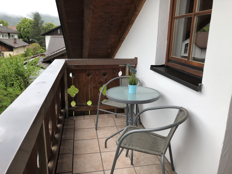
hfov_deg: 63.4
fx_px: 188
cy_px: 87
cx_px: 116
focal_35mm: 28
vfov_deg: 49.7
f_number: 1.8
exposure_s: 1/192
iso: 20
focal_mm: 3.99
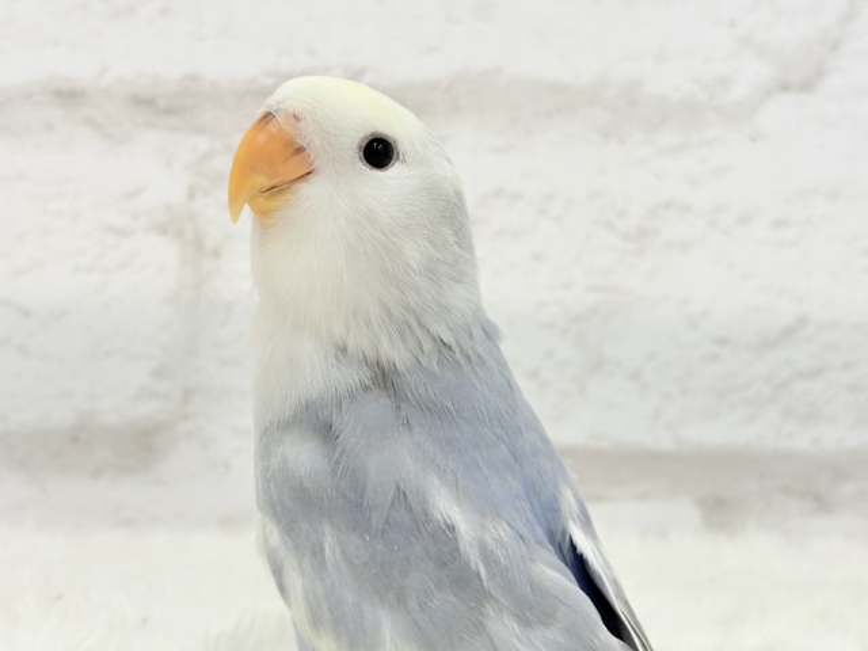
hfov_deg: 36.8
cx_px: 434
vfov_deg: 28.0
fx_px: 1304
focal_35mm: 52
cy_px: 326
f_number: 1.6
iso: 40
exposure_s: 1/50
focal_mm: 5.96
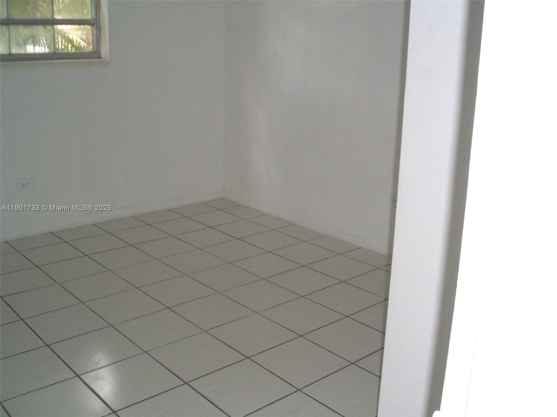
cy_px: 208
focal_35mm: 36
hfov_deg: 51.4
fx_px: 579
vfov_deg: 39.7
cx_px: 278
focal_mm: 4.8
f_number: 4
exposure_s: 1/40
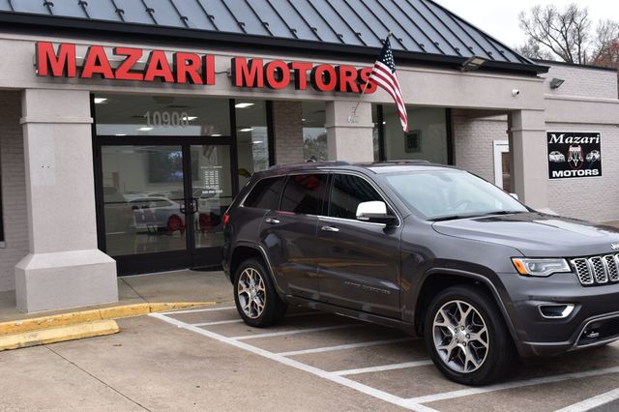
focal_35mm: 40
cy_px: 206
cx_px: 310
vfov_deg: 33.0
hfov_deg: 47.9
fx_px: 696
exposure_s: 1/125
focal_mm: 27
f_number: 9
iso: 400
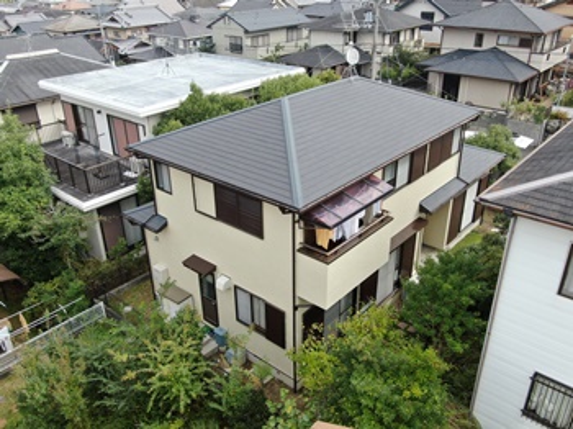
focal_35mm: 31
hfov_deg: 58.4
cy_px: 214
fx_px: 513
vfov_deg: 45.4
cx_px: 286
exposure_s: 1/320
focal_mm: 5.33
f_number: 3.1
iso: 100
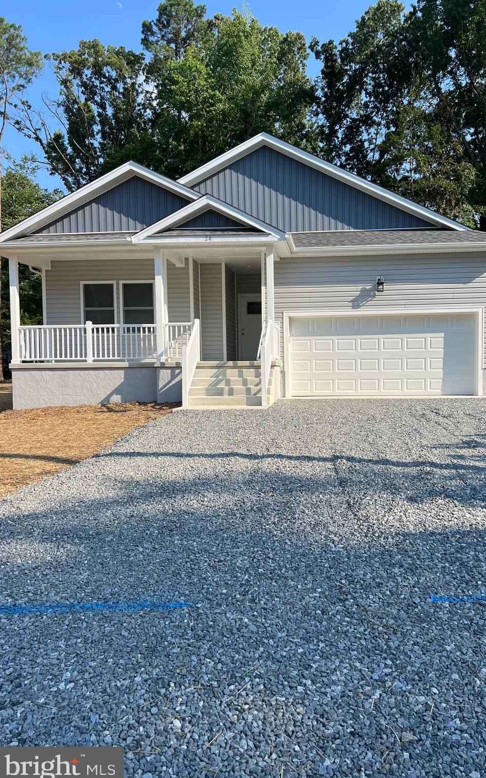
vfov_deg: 66.5
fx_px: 593
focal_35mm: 28
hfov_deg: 44.3
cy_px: 394
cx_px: 292
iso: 50
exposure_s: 1/2632
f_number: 1.5
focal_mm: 5.7
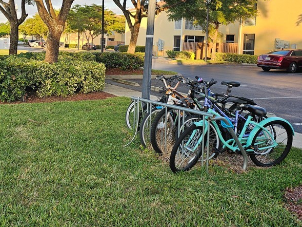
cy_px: 69
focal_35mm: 40
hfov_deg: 45.9
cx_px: 95
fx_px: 349
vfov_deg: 35.5
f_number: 1.7
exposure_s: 1/120
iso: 12
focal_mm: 6.3
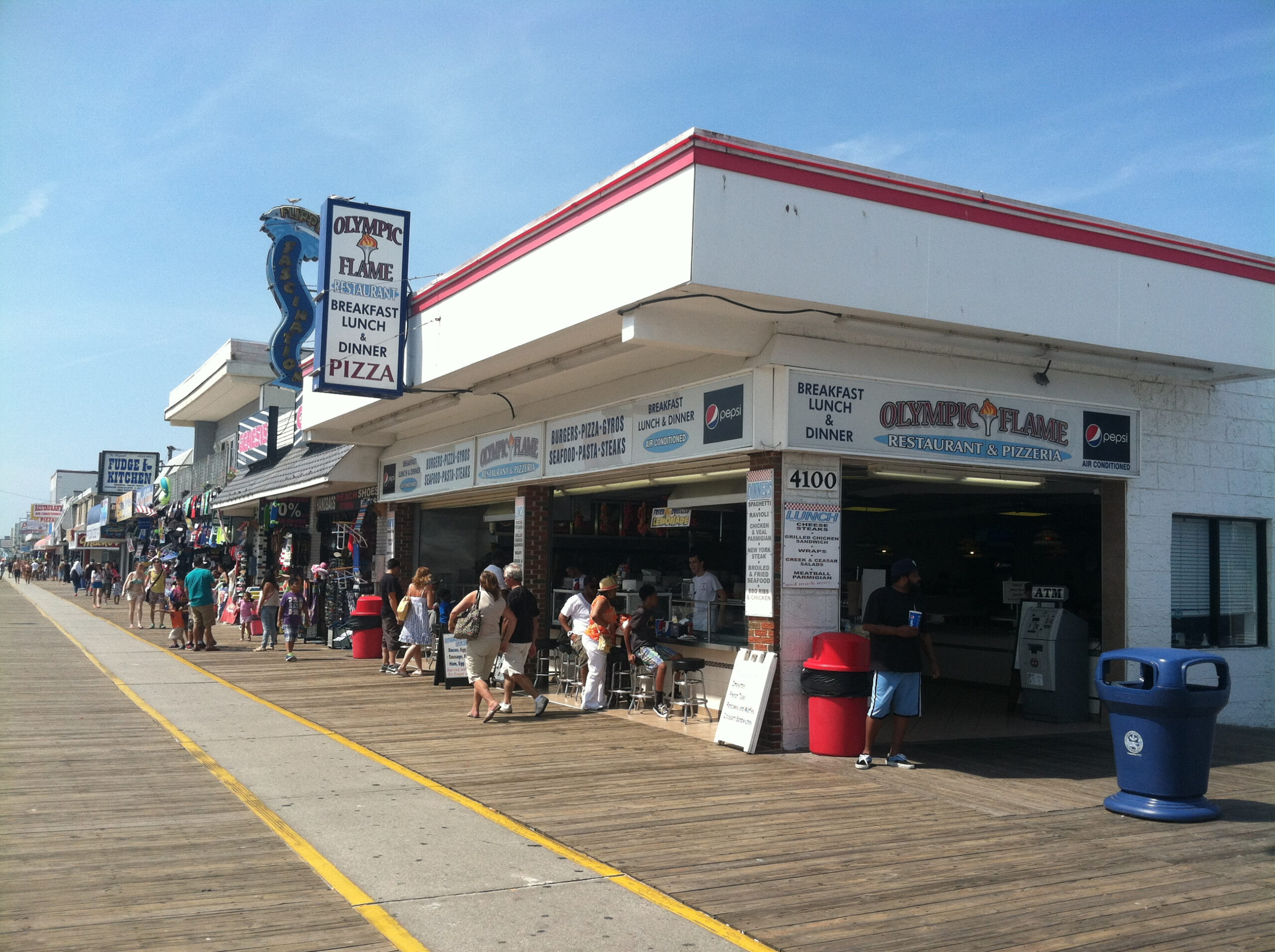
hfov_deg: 52.7
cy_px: 476
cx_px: 638
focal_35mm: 35
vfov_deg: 40.6
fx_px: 1287
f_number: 2.8
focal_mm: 3.85
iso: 80
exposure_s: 1/1111
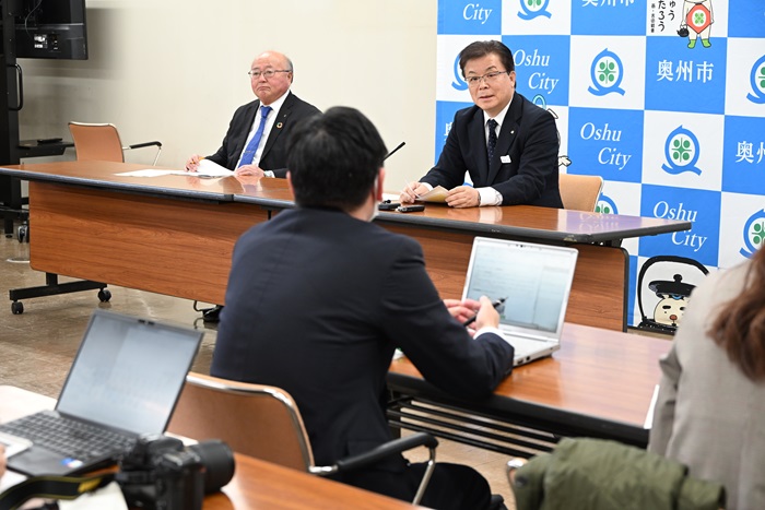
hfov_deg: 27.0
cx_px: 382
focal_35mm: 75
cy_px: 255
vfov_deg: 18.2
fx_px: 1594
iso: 1600
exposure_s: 1/60
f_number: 6
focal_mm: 75
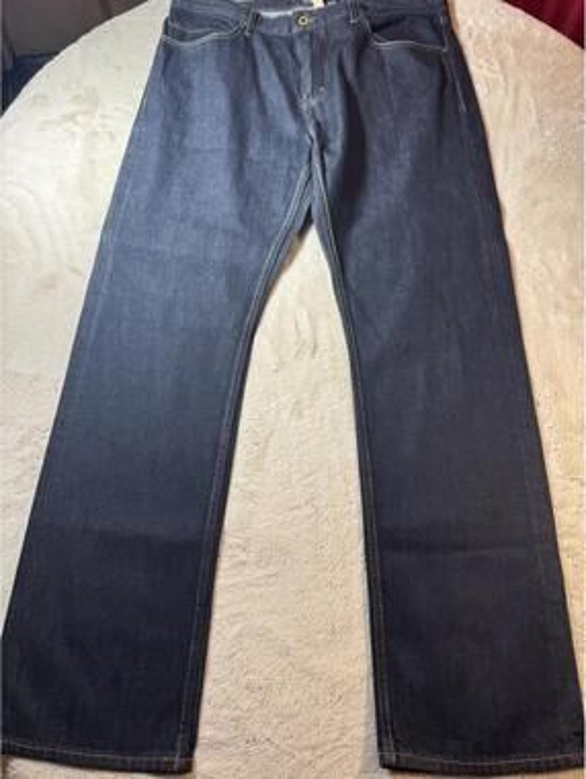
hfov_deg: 56.9
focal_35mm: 24
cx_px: 293
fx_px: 541
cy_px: 390
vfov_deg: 71.5
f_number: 1.78
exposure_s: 1/60
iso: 125
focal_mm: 6.76
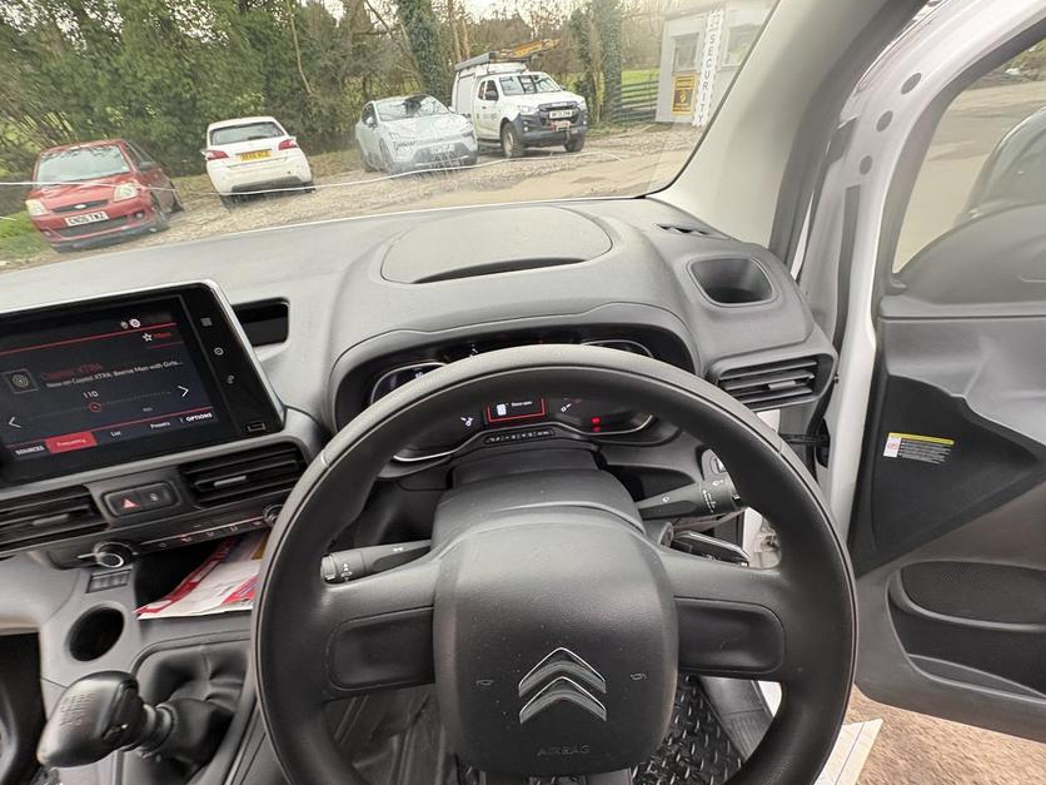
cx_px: 510
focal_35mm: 15
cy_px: 412
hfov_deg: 98.2
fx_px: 453
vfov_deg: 81.7
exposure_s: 1/99
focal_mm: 2.22
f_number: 2.2
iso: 125
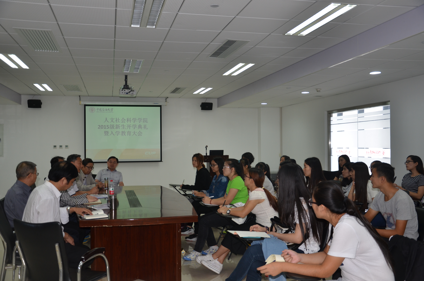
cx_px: 212
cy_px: 140
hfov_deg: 51.4
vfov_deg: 35.3
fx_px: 441
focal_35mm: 38
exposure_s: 1/125
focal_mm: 25
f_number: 4
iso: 360
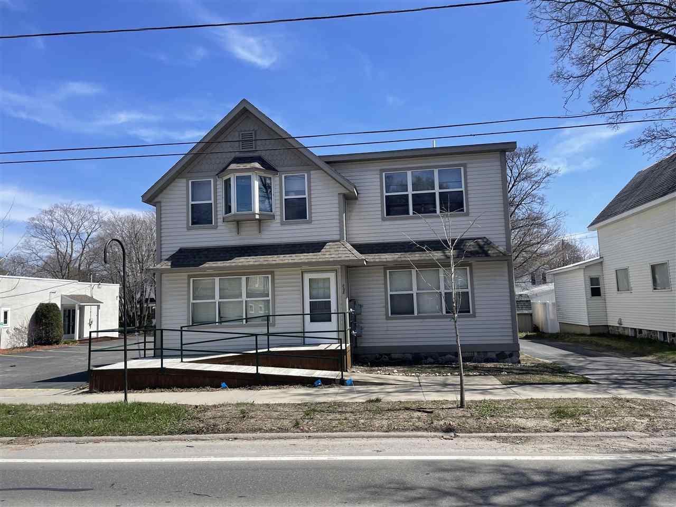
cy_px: 254
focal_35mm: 26
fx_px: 508
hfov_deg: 67.3
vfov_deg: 53.1
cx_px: 338
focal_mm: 4.2
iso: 32
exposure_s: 1/3125
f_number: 1.6
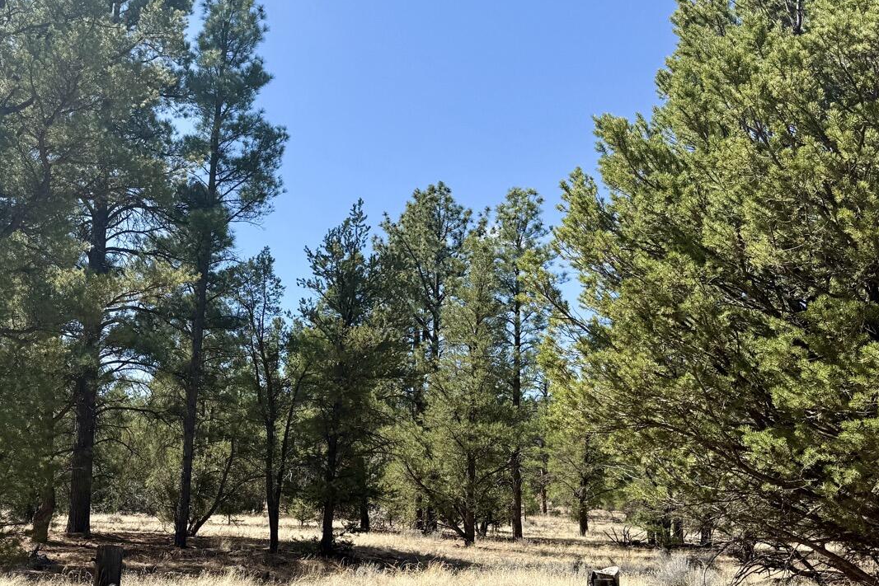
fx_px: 733
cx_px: 408
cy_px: 248
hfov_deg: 61.9
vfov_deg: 43.5
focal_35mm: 30
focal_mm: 6.76
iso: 80
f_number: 1.78
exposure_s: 1/2801
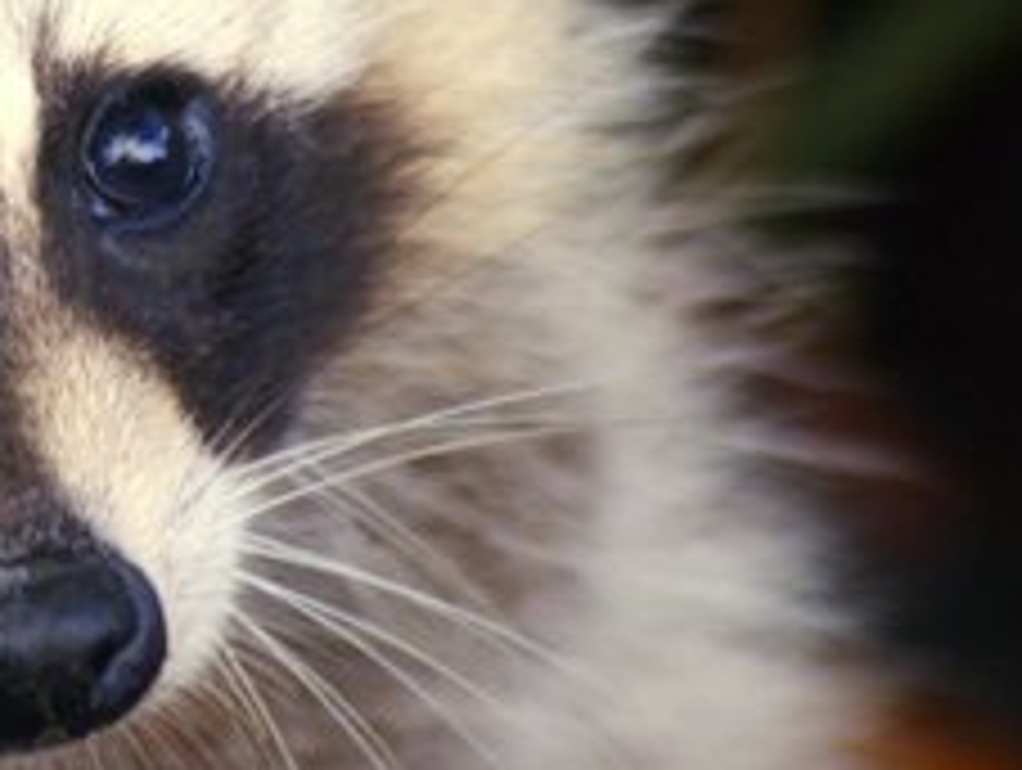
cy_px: 194
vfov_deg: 2.9
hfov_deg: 3.8
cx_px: -23
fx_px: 15466
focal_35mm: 523
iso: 400
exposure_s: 1/30
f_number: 4.5
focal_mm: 150
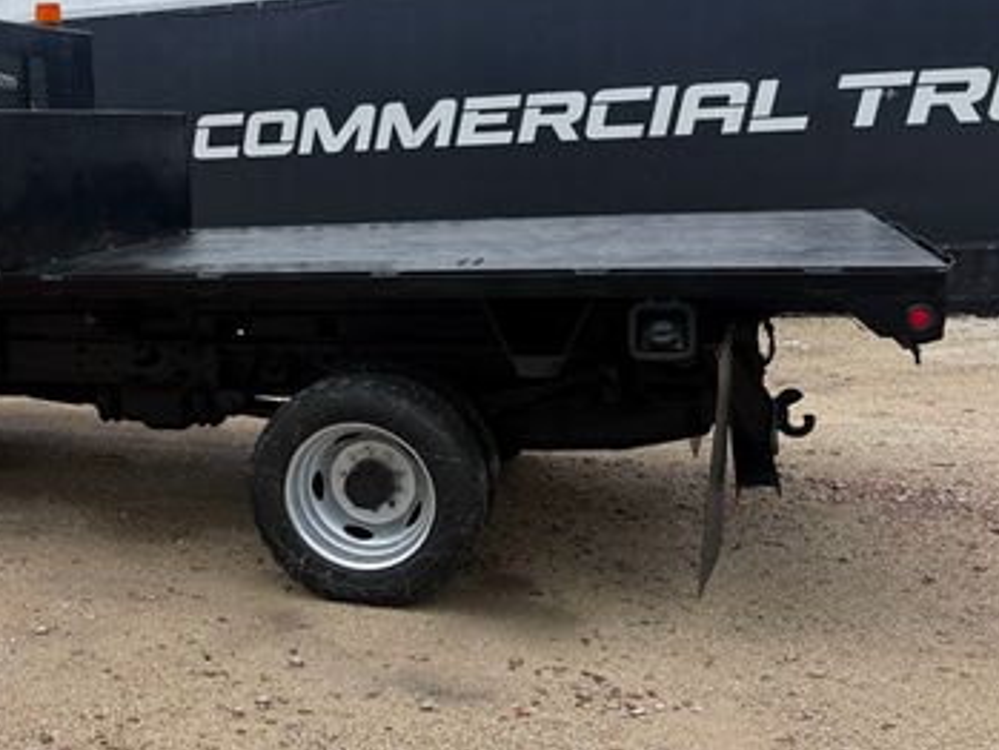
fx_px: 1270
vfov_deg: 32.9
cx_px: 117
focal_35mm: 44
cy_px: 386
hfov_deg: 40.0
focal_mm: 6.76
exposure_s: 1/5714
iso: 80
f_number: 1.78
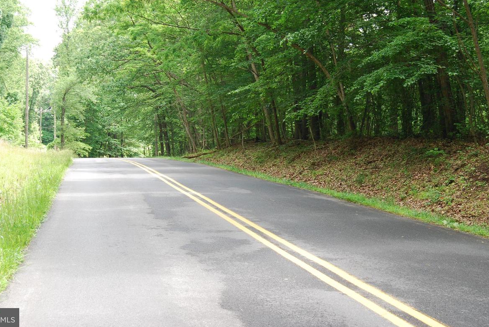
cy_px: 128
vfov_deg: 23.0
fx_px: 802
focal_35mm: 59
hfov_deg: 33.9
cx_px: 255
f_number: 6.3
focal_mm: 32
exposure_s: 1/60
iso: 200
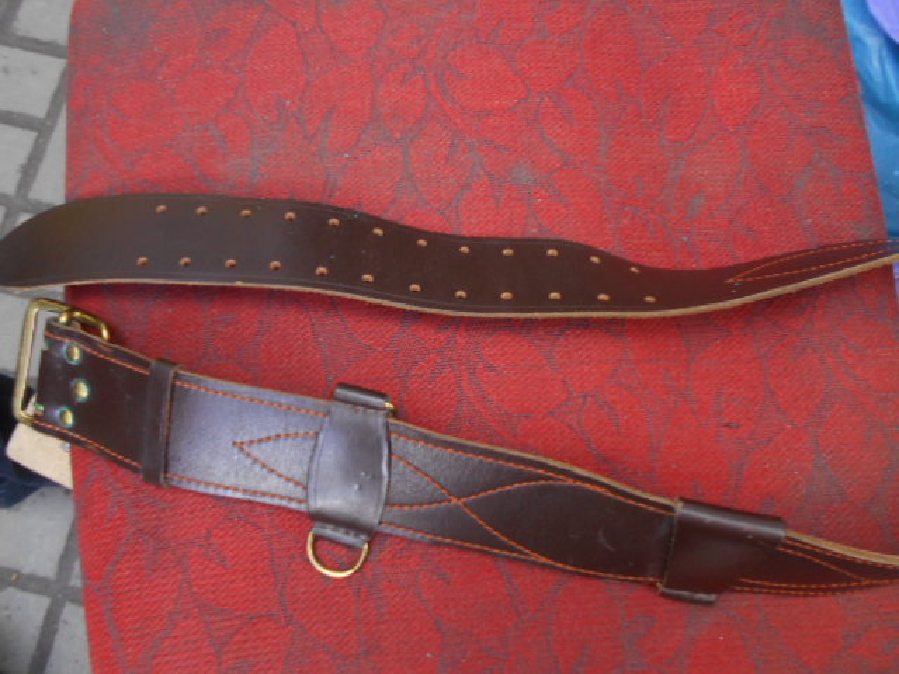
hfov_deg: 60.0
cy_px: 337
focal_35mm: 30
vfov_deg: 46.8
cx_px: 450
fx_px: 779
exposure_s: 1/30
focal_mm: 5.1
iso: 180
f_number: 3.4
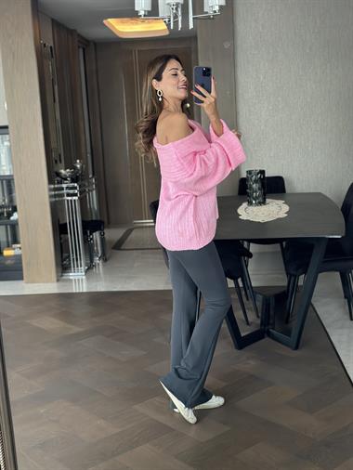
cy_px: 235
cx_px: 176
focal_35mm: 48
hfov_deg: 30.3
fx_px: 652
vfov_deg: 39.6
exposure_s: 1/60
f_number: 1.78
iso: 320
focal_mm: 6.86
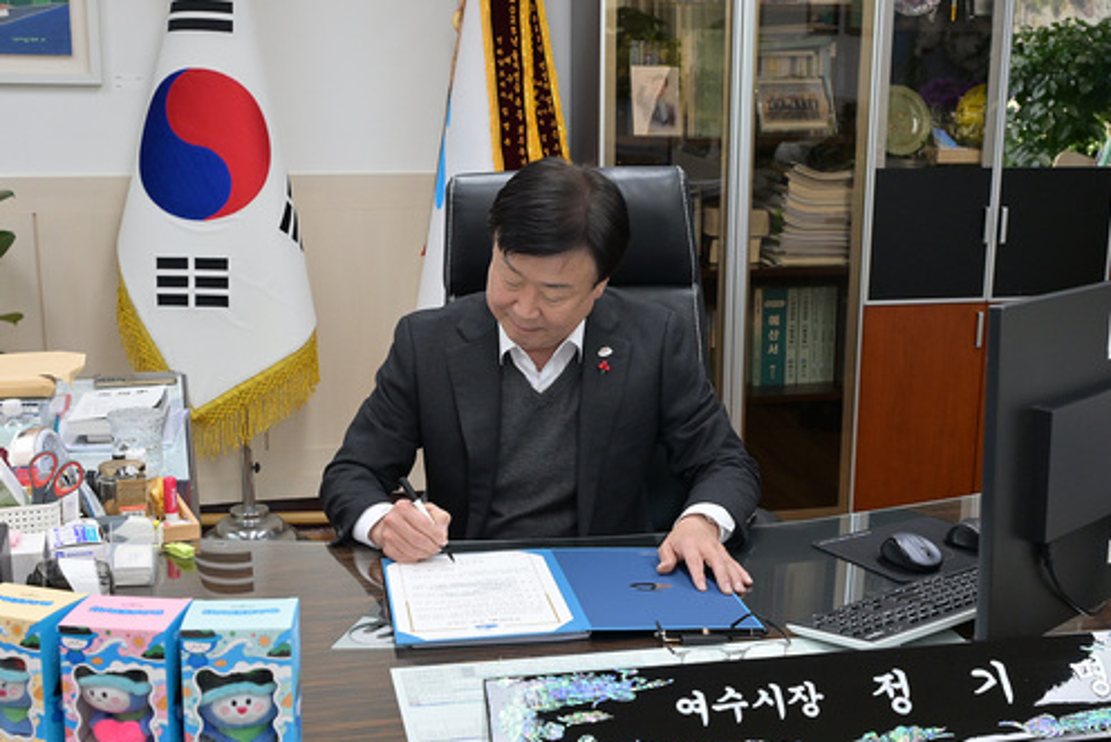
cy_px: 414
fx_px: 1503
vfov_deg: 27.7
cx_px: 605
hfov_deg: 40.5
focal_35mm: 49
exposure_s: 1/160
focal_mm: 34.5
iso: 1250
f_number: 5.6
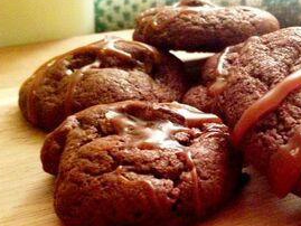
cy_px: 163
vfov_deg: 23.8
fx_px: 531
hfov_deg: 31.0
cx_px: 236
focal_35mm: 61
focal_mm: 4.28
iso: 640
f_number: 2.4
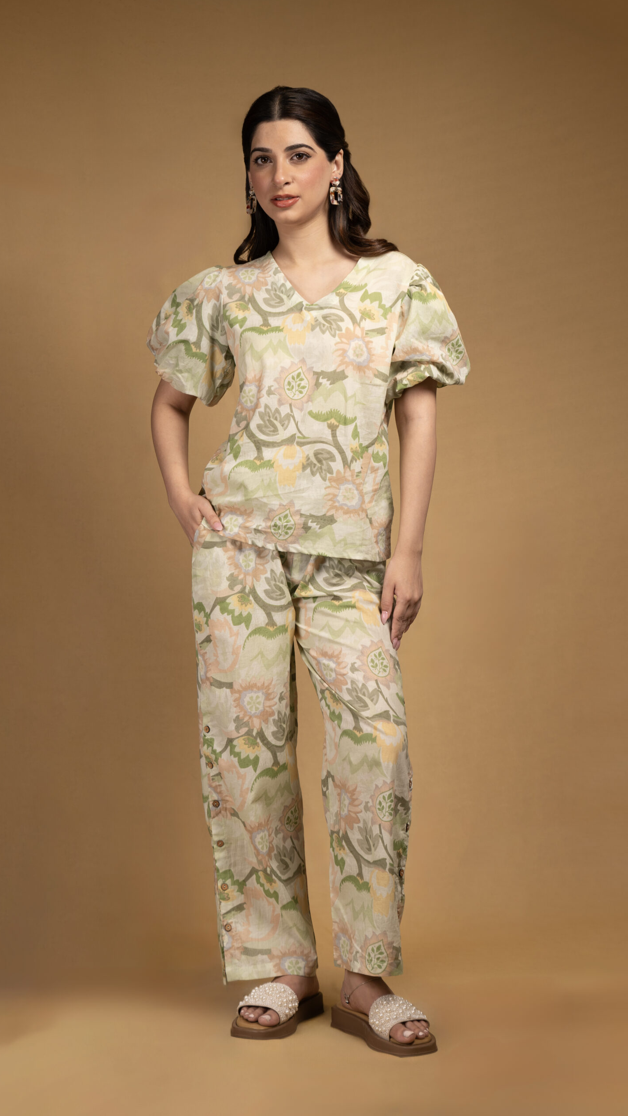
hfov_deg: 16.3
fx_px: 2191
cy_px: 557
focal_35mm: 74
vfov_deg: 28.6
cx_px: 278
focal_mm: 70
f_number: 4.5
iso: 1000
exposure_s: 1/100
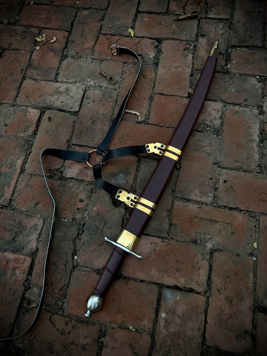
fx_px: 247
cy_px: 178
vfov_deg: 71.6
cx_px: 134
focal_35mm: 24
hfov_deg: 56.8
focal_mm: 6.76
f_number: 1.78
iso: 320
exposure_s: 1/60
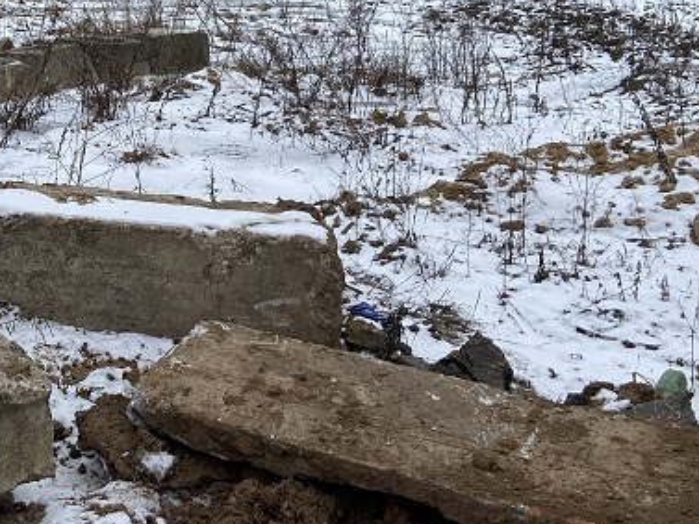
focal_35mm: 62
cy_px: 6
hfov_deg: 29.3
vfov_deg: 22.8
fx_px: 1252
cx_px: 17
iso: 32
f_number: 1.8
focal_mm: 4.25
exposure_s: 1/585
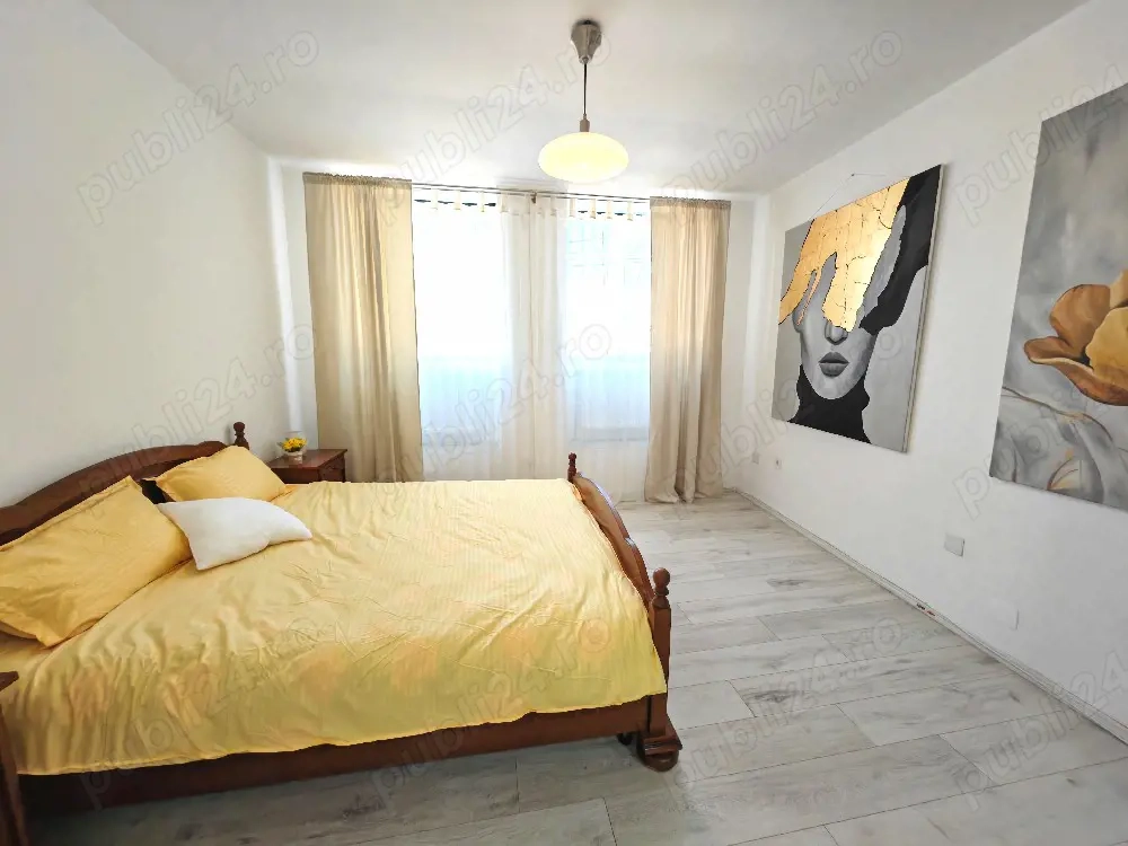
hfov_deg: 106.2
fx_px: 424
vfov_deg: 89.9
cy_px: 423
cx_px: 564
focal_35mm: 13
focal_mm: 2.16
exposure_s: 1/100
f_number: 2.2
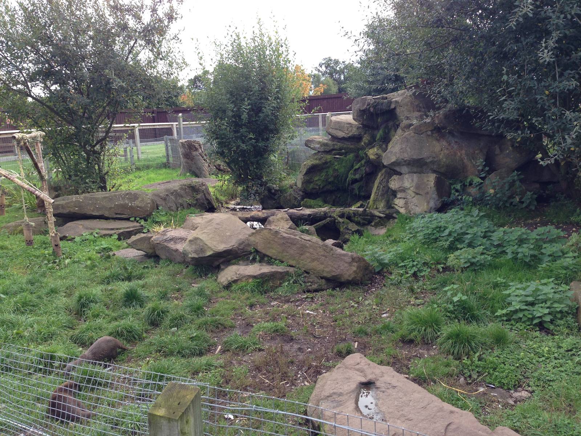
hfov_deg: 55.4
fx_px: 554
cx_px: 290
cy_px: 218
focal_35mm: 33
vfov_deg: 42.9
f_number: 2.4
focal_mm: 4.12
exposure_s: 1/257
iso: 50
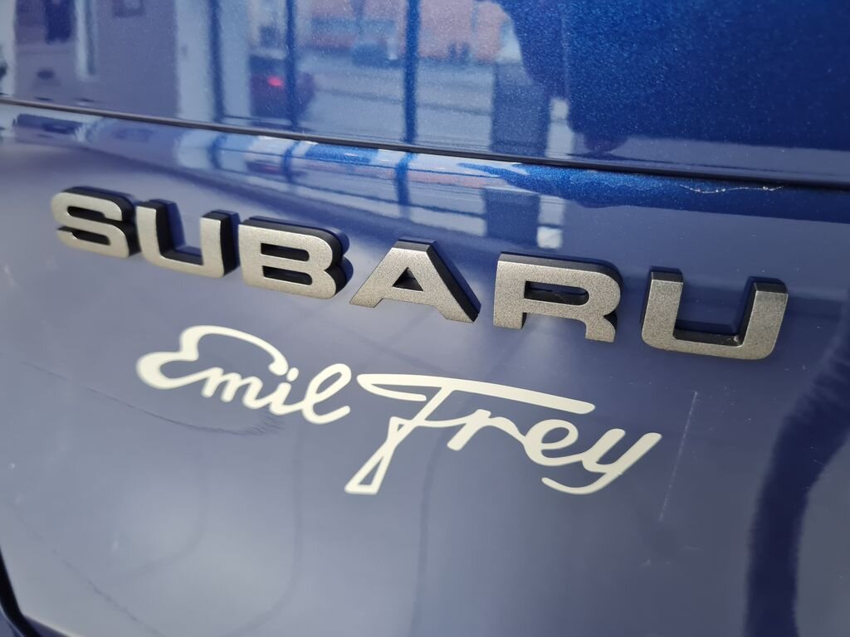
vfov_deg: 53.1
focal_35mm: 26
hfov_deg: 67.3
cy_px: 318
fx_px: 638
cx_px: 425
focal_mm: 5.4
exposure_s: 1/50
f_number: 1.8
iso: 400
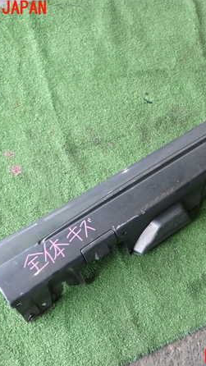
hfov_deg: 26.9
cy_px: 183
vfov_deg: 46.4
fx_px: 427
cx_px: 144
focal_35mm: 44
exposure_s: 1/30
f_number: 2.3
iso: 250
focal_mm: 5.4
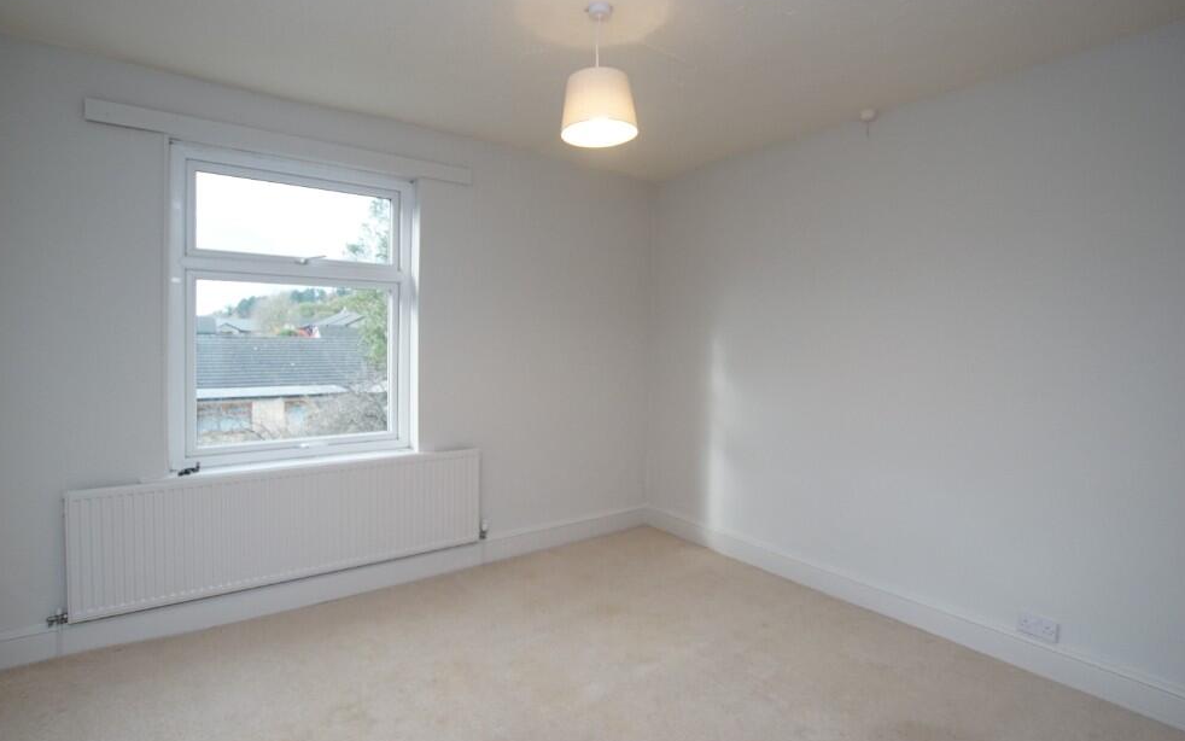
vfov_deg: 66.3
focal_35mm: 18
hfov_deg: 92.6
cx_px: 570
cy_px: 399
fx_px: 566
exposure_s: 1/160
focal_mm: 11
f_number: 4
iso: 800
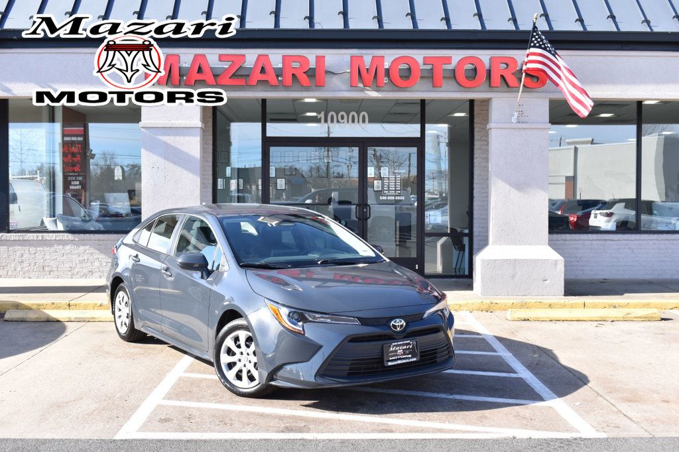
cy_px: 226
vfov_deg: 29.8
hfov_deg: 43.6
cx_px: 340
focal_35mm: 45
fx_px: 848
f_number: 8
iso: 320
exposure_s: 1/250
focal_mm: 30
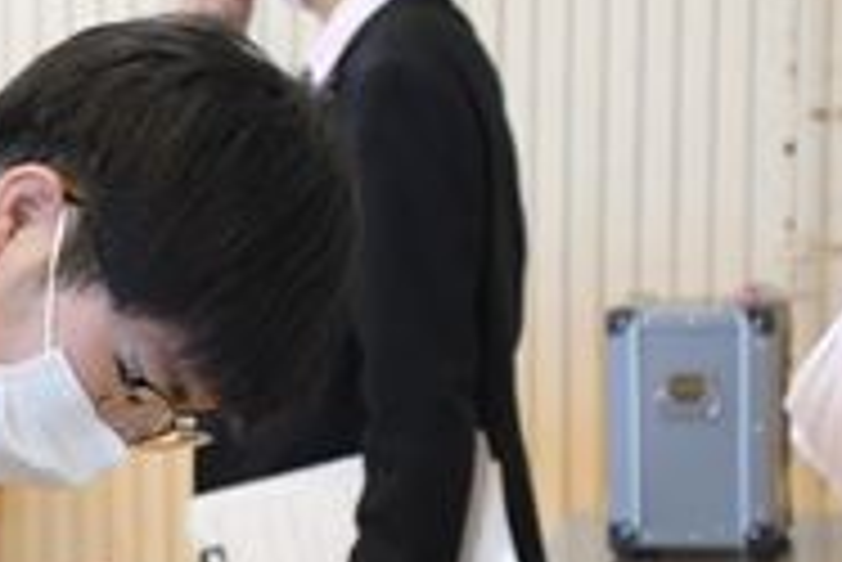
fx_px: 3745
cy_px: 425
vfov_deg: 8.6
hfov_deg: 12.4
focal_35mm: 160
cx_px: -239
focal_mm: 40
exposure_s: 1/40
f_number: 4.2
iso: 2000
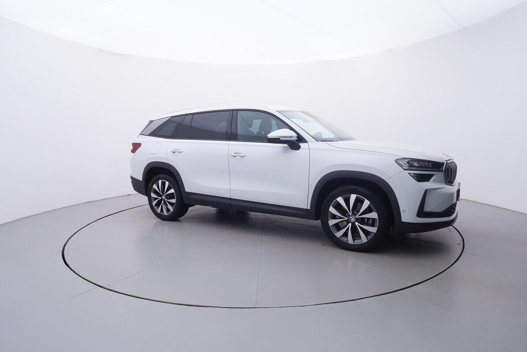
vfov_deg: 56.2
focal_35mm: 22
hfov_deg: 77.3
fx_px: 330
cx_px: 264
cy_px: 176
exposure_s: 1/80
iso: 200
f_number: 5
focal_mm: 15
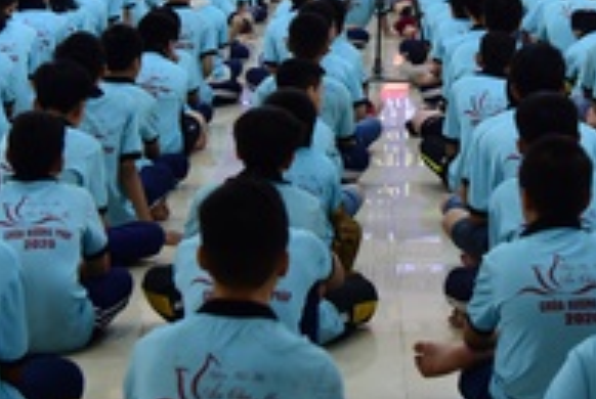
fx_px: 2106
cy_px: -21
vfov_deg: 10.7
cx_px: 372
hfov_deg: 16.1
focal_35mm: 127
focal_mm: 38
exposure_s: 1/125
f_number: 4
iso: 2000
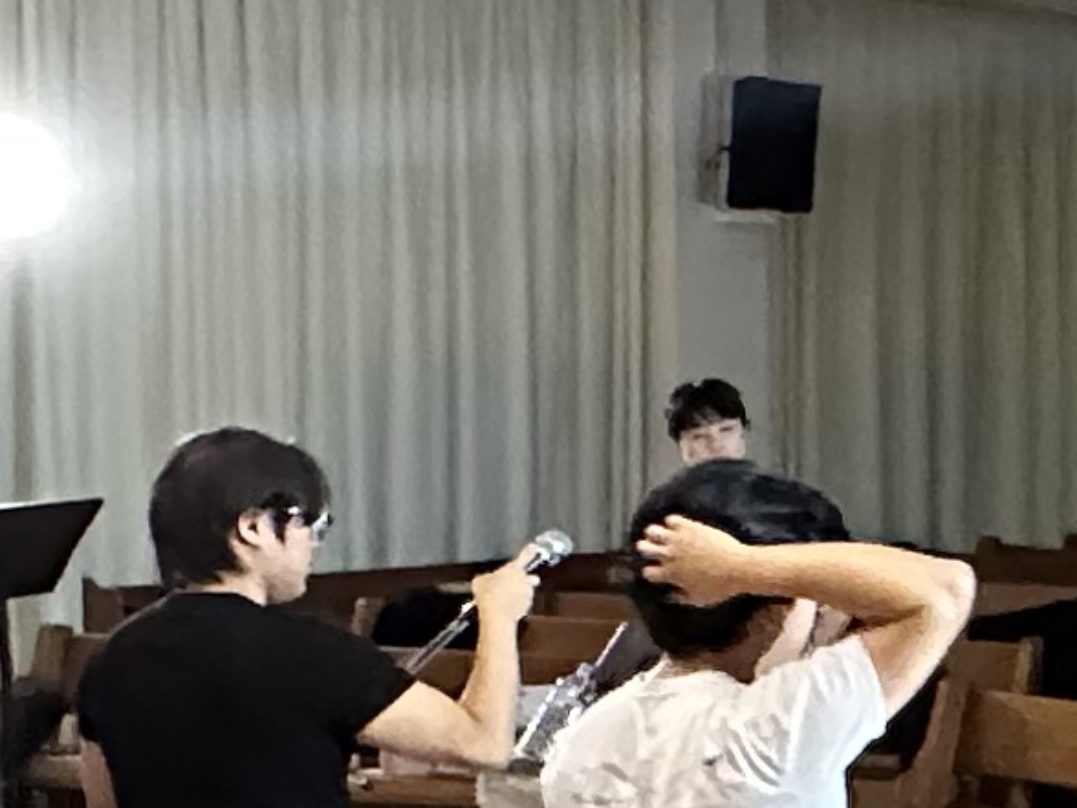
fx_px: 2987
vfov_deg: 15.3
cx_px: 1947
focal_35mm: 96
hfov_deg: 16.9
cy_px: 619
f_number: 2.2
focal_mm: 2.22
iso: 800
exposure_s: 1/60
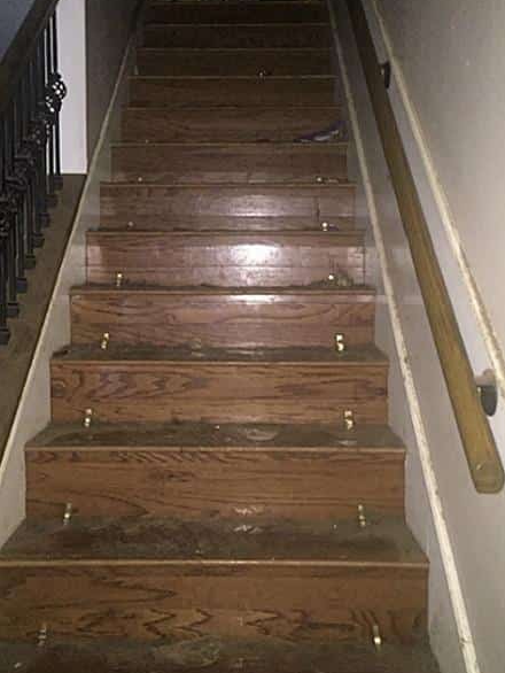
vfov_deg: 48.9
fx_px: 739
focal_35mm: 38
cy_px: 304
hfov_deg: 37.7
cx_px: 238
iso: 500
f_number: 2.2
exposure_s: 1/16
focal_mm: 4.15
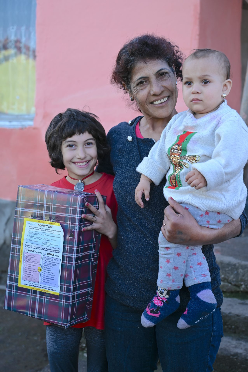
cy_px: 186
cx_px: 124
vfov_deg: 38.2
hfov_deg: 26.0
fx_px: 538
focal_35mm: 52
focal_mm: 52
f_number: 4
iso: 125
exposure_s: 1/200
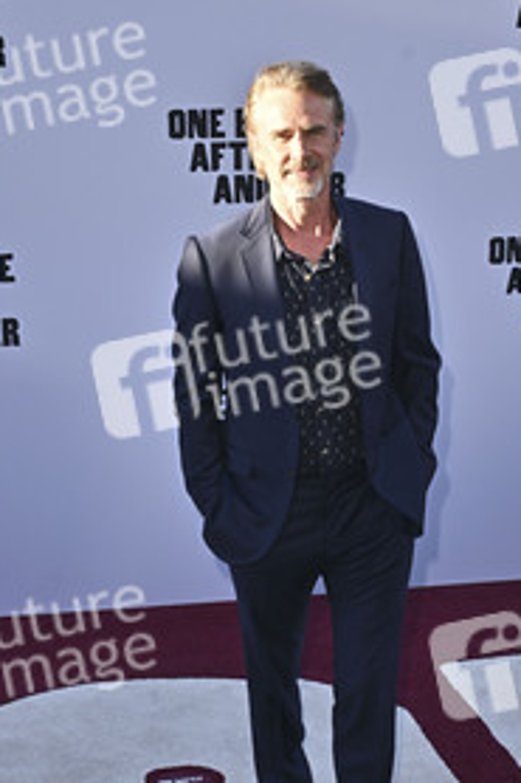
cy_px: 513
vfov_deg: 39.4
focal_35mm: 50
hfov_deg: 27.0
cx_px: 318
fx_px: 1081
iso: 400
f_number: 7.1
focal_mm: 34.5
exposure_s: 1/320
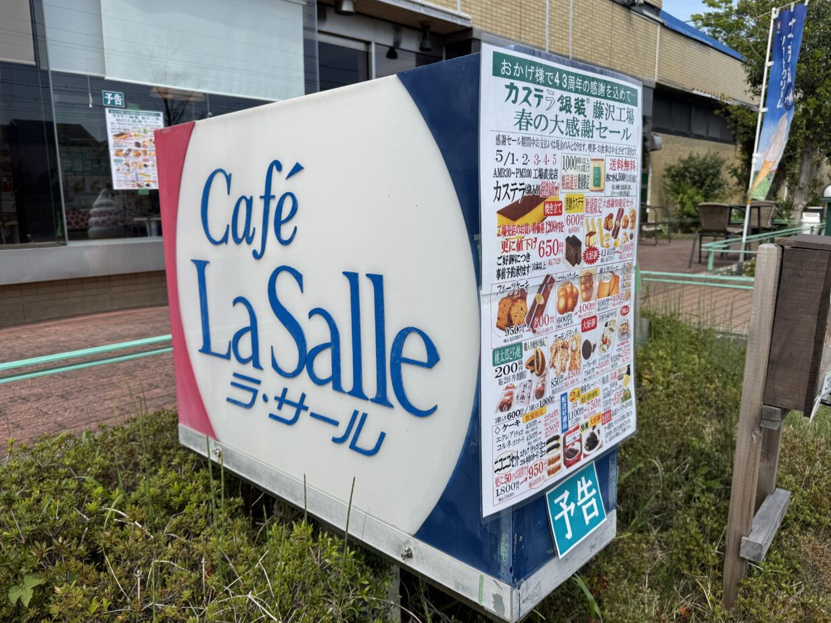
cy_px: 305
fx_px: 600
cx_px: 416
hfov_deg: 69.4
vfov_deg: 54.9
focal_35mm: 25
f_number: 1.78
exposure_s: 1/3802
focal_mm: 6.76
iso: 80
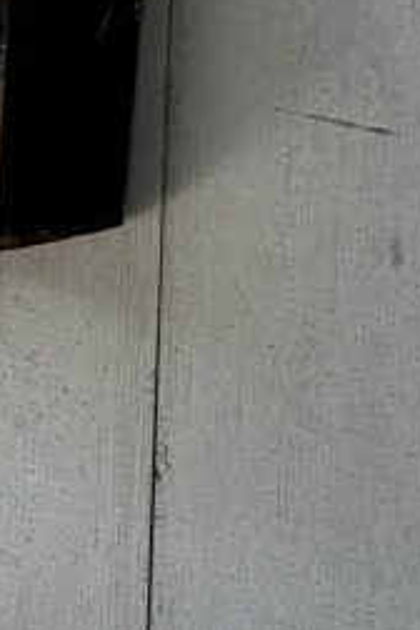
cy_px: -855
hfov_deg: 4.8
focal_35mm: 285
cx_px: 185
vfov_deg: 6.9
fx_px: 4987
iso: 64
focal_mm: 6.76
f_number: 1.78
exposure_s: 1/460
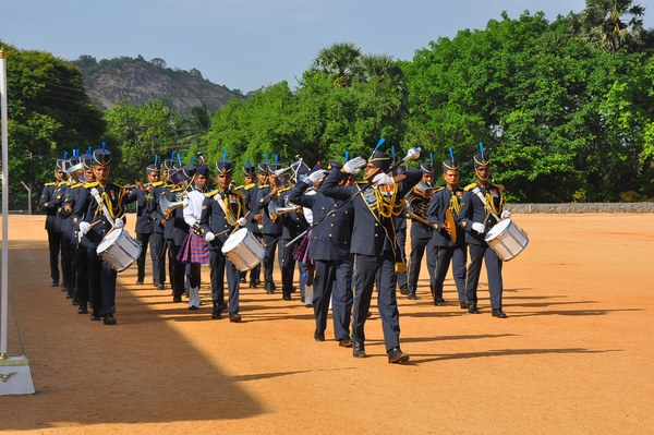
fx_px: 1906
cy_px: 218
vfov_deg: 13.0
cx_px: 327
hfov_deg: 19.5
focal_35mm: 105
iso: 200
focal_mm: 70
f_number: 14
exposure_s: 1/200
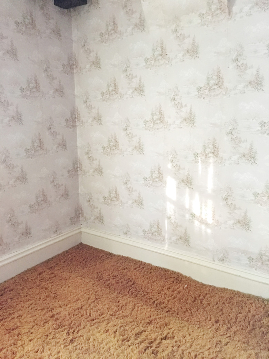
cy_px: 180
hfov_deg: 48.2
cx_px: 134
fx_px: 300
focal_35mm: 29
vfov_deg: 61.7
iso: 320
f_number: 2.2
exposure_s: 1/15
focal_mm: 4.15
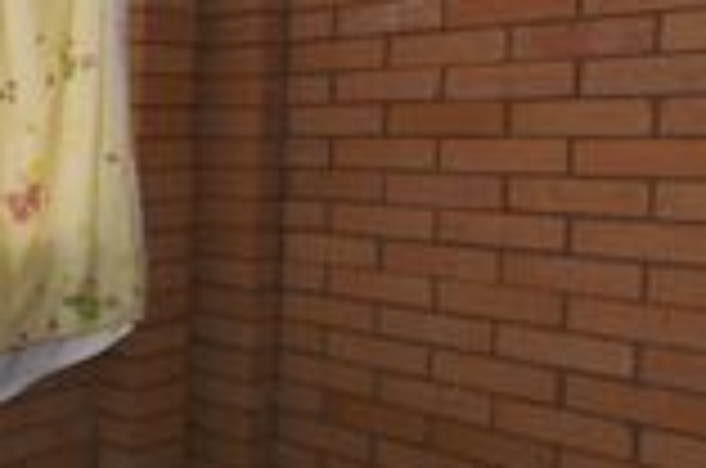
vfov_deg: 31.7
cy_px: 196
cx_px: -283
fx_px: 822
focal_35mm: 42
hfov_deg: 31.3
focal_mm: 14
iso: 320
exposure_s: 1/60
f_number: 5.6
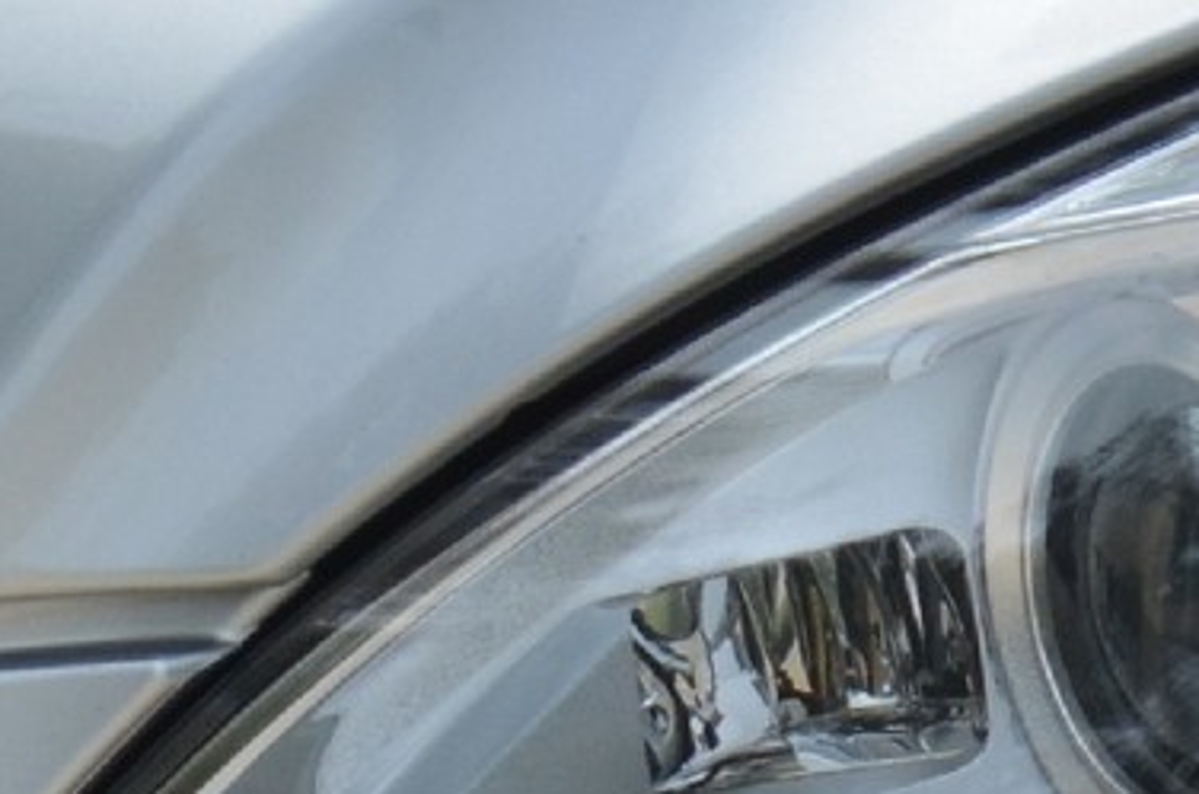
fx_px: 66370
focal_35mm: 1997
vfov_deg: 0.7
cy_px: 1515
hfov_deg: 1.0
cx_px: 1971
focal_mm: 200
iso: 400
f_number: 6.3
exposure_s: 1/1600
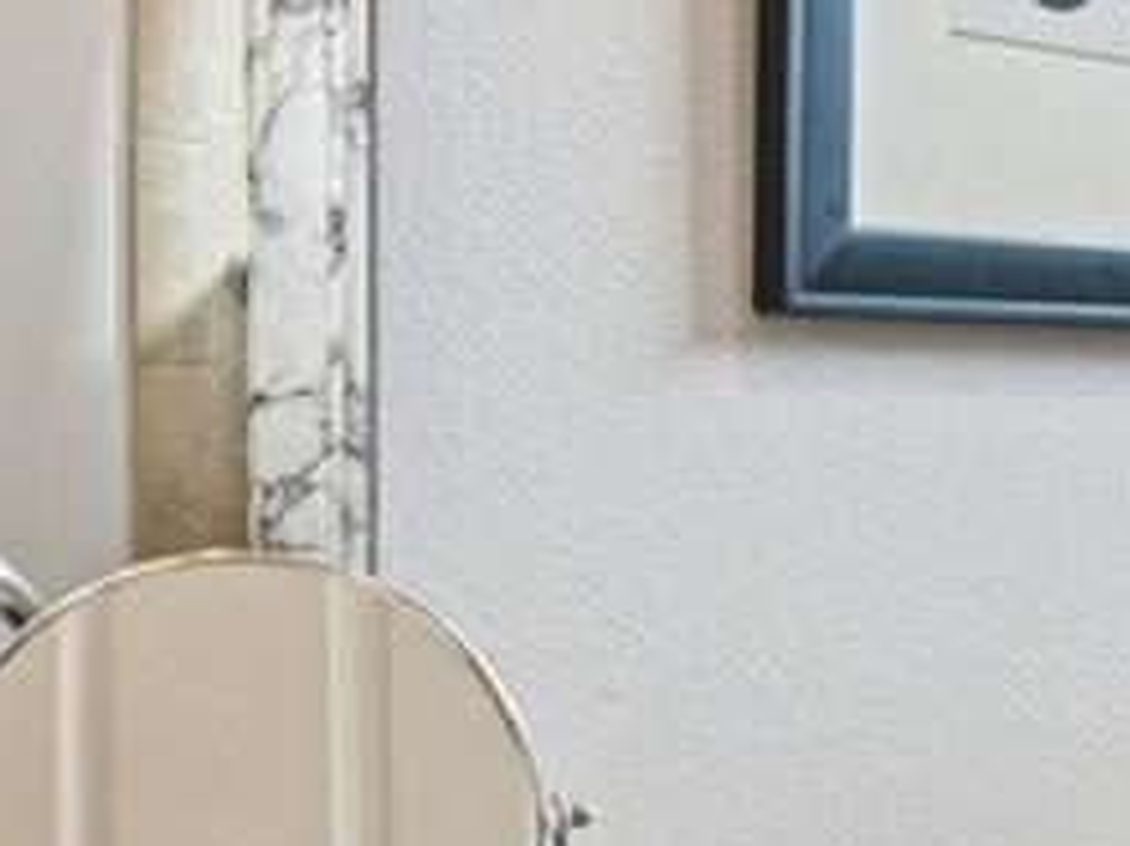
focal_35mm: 92
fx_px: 3002
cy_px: 412
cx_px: 1580
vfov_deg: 16.0
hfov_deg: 19.2
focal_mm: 15
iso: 400
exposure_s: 1/30
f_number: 8
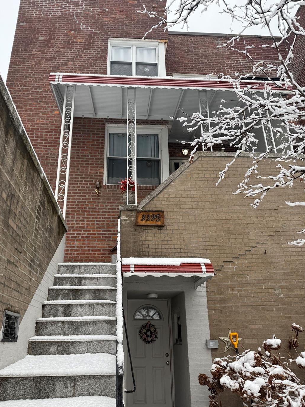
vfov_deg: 65.2
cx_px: 137
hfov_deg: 51.3
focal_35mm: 27
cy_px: 220
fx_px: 317
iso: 80
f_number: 1.78
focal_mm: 6.76
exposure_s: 1/372
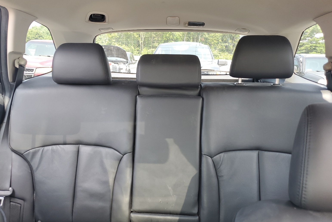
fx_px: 258
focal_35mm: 28
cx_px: 165
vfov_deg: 46.3
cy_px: 126
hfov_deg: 65.5
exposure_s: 1/60.2
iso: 58
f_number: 1.5
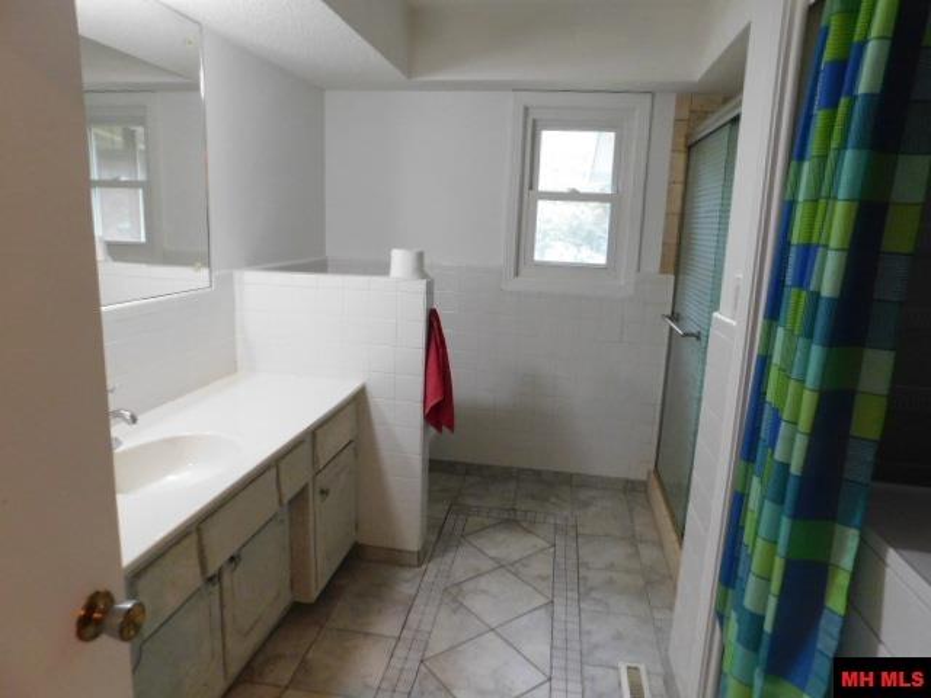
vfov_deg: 58.9
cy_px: 349
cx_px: 466
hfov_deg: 73.9
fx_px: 619
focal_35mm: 23
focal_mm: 4
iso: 400
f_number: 3
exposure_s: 1/20
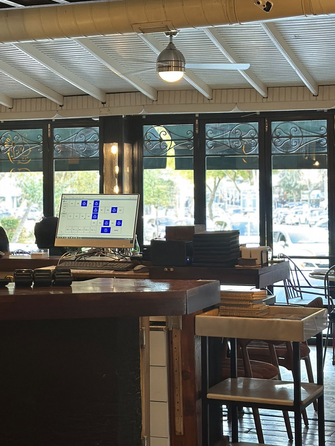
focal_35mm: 81
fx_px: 1045
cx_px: 113
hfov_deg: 18.2
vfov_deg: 24.0
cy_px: 162
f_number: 1.78
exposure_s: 1/50
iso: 320
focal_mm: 6.86
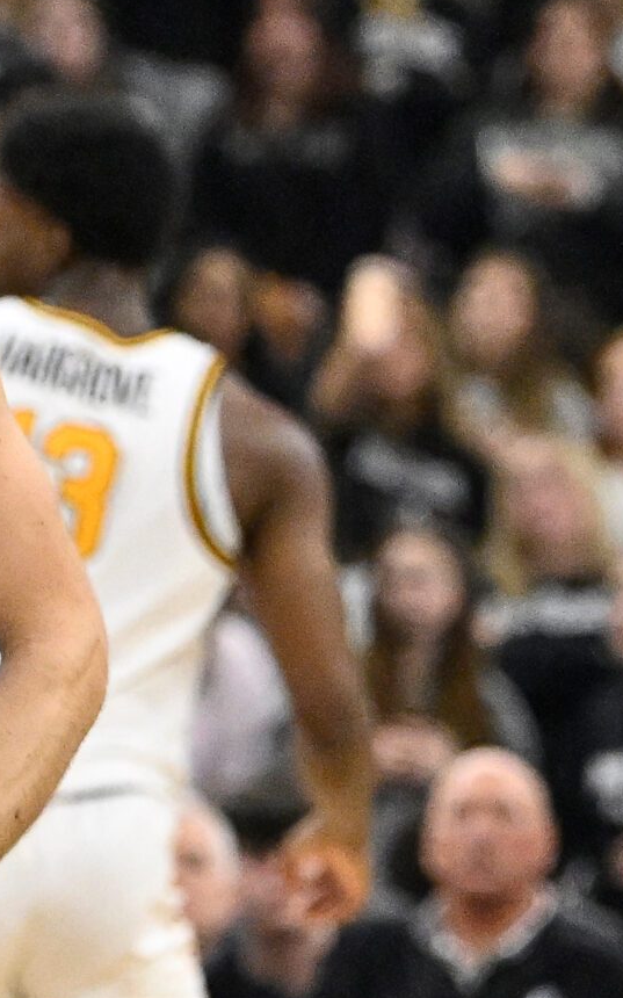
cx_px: -271
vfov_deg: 4.9
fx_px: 11553
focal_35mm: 425
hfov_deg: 3.1
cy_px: 609
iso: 5000
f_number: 3.2
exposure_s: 1/1600
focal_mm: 140
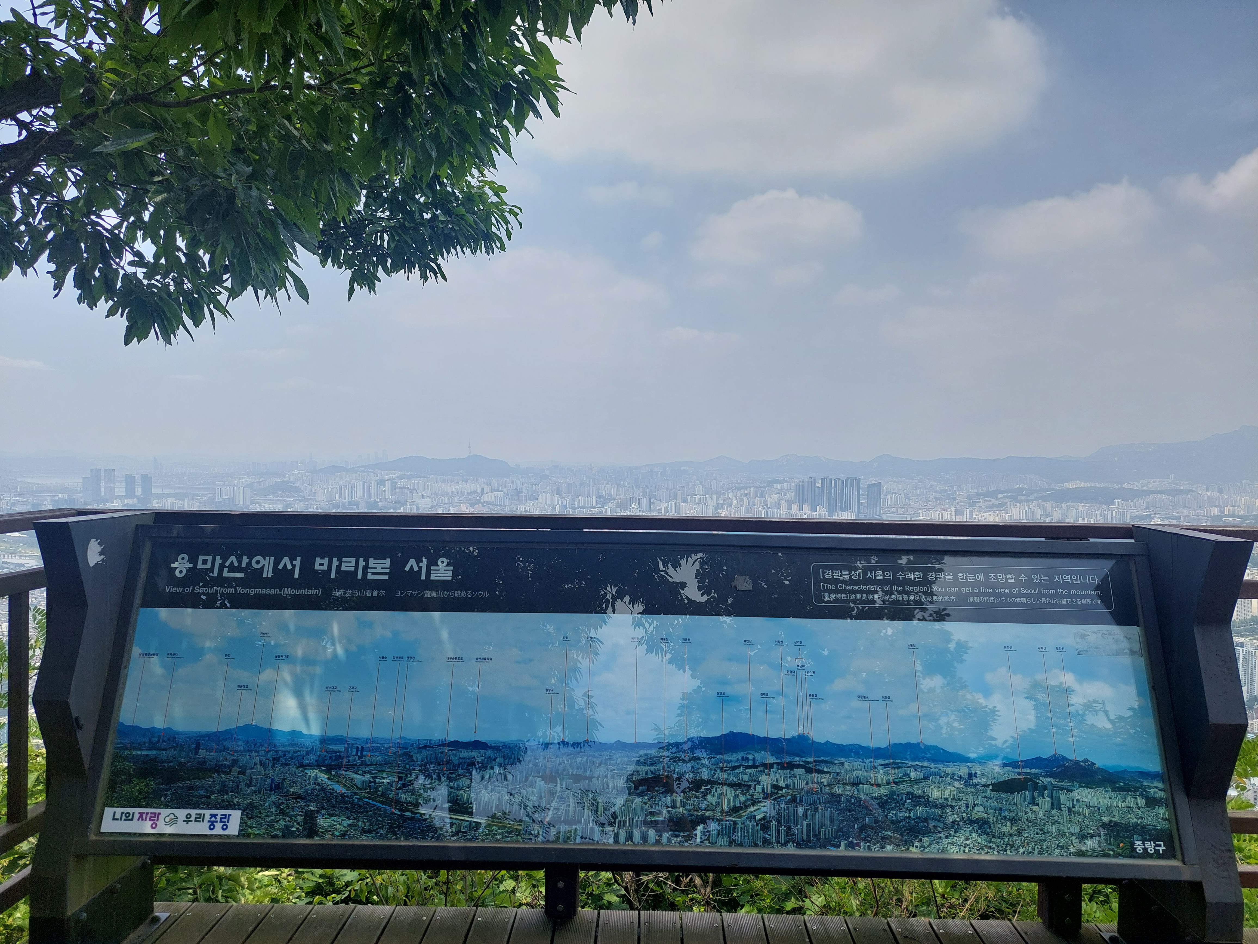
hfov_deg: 69.4
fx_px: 909
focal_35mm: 25
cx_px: 629
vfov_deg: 54.9
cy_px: 472
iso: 40
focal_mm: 5.23
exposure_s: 1/1752
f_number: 1.8
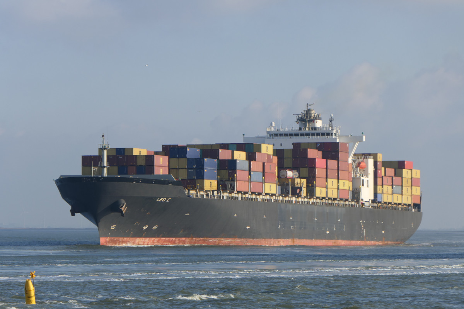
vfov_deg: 5.9
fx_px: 2977
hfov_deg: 8.9
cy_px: 154
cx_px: 232
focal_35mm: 231
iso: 125
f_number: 4.4
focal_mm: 84.7
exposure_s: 1/800
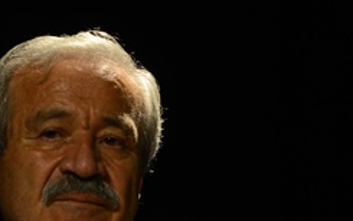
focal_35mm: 376
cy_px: 180
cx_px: 144
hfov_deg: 5.6
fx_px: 3616
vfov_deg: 3.5
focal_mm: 135
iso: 1100
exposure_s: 1/125
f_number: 2.8
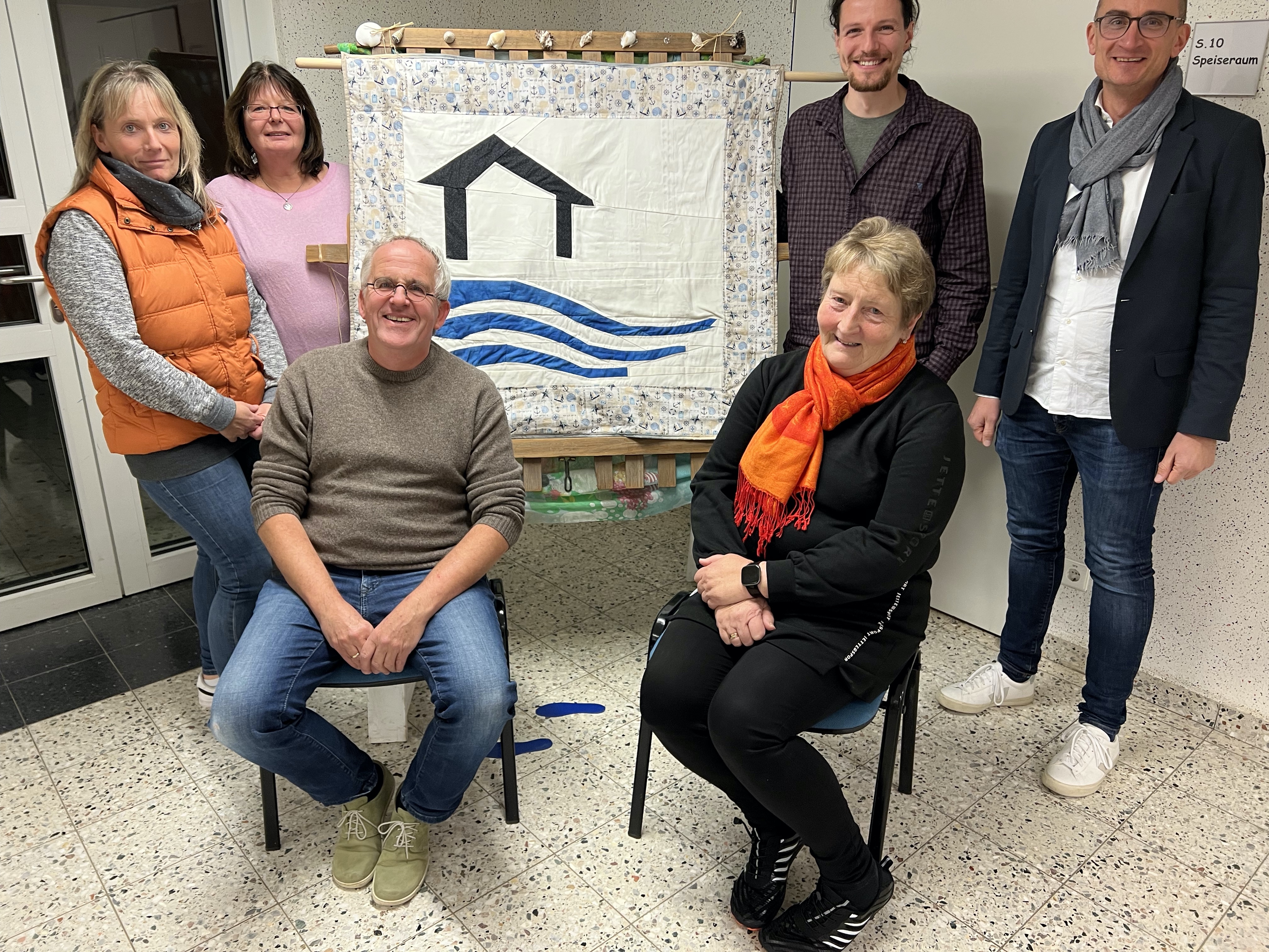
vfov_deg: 53.1
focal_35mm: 26
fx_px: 953
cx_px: 634
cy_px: 476
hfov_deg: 67.3
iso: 125
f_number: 1.5
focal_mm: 5.7
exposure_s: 1/50
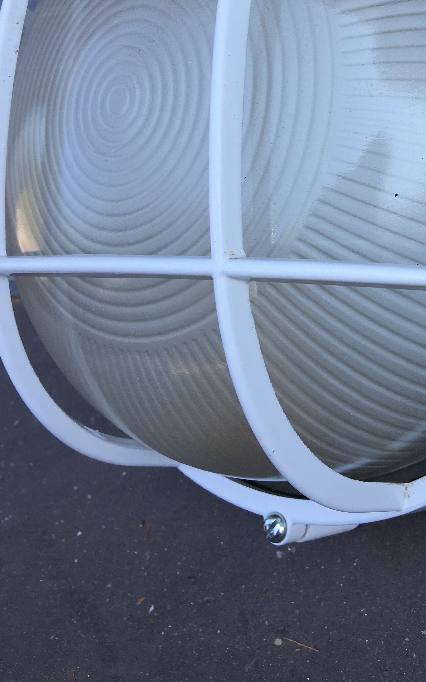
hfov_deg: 27.4
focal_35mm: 46
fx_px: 854
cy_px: 173
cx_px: 342
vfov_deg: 42.2
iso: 25
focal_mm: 4.15
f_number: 2.2
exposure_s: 1/331
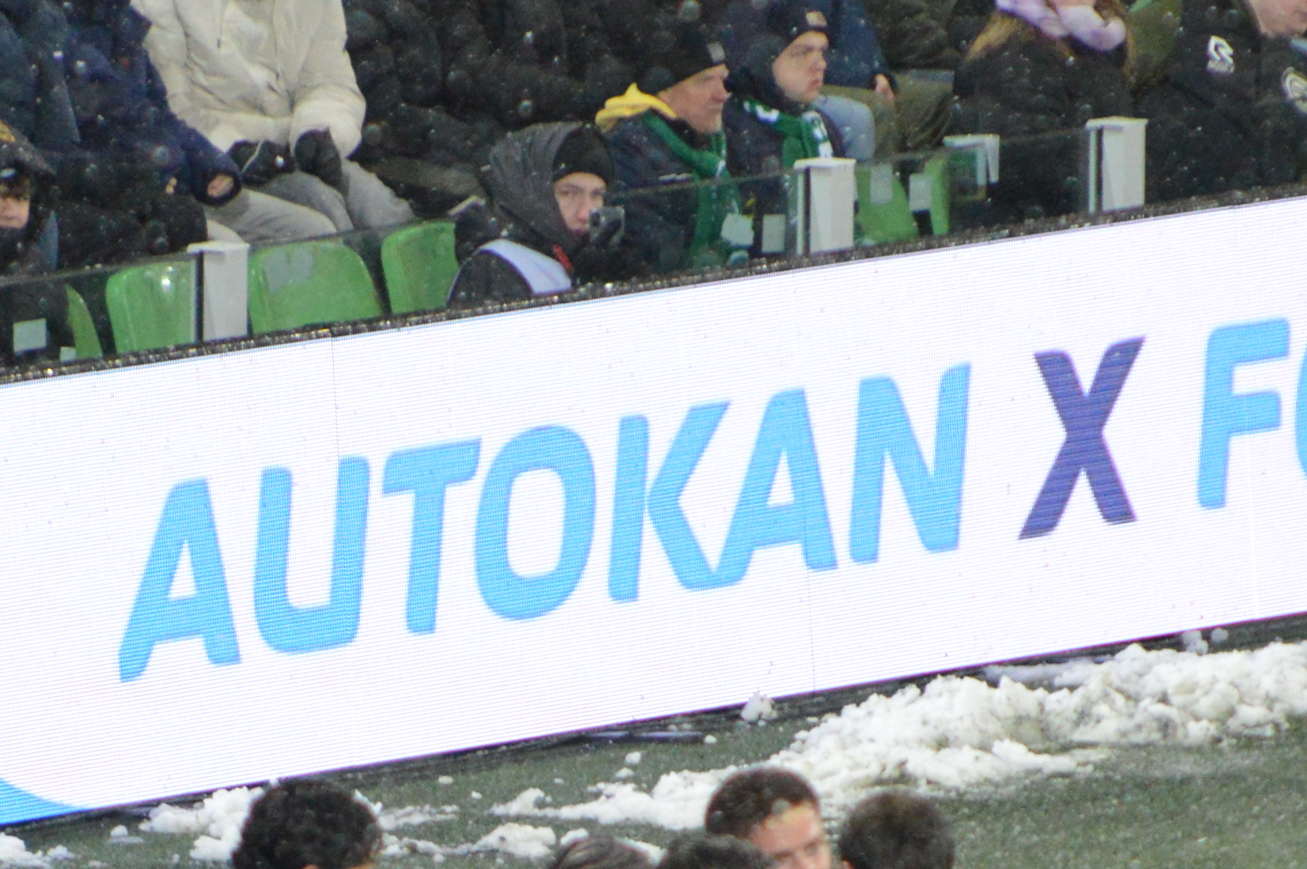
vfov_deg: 1.7
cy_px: 1114
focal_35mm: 798
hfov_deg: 2.6
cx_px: 545
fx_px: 28946
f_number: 2.8
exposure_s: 1/500
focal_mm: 170
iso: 1800
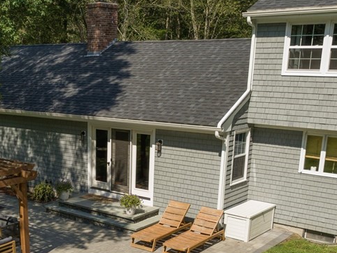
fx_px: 497
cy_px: 240
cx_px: 89
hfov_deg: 36.7
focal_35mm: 51
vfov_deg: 27.3
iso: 100
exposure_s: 1/200
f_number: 2.8
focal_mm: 12.29
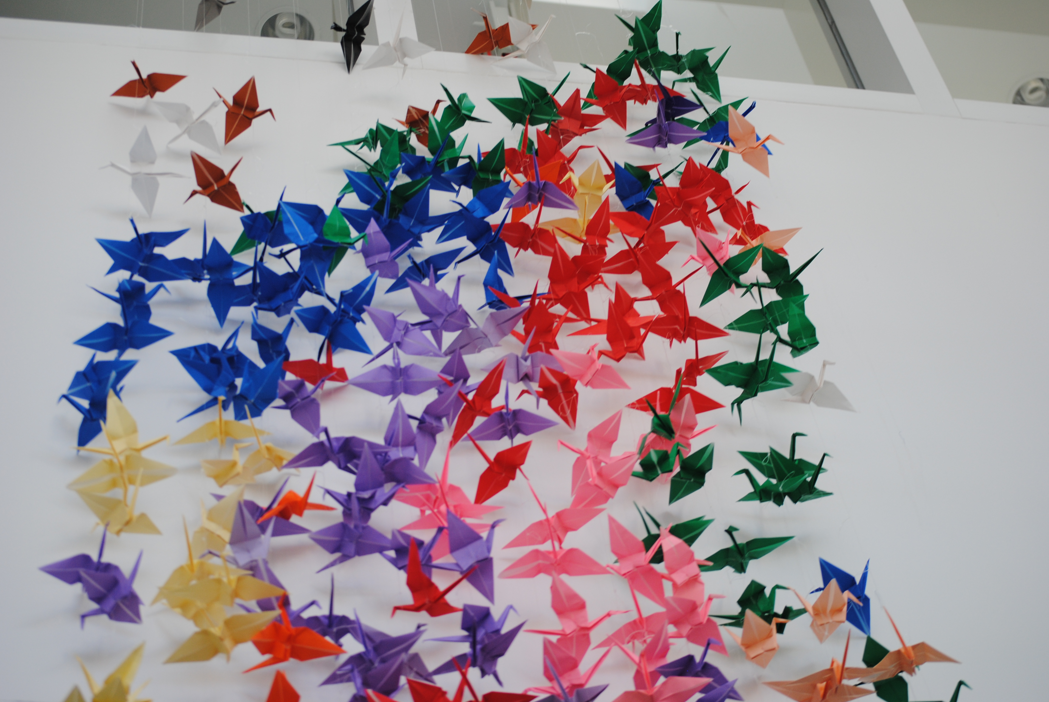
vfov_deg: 16.4
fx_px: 2436
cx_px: 527
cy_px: 354
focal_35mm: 84
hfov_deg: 24.3
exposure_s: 1/60
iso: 200
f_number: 4
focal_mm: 55
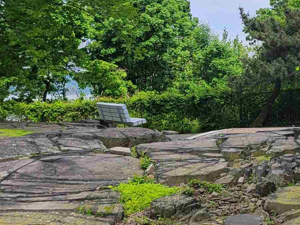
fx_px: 771
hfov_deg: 21.3
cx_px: 299
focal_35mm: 89
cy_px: 24
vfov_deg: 16.4
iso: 40
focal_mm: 5.4
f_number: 1.8
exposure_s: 1/1819
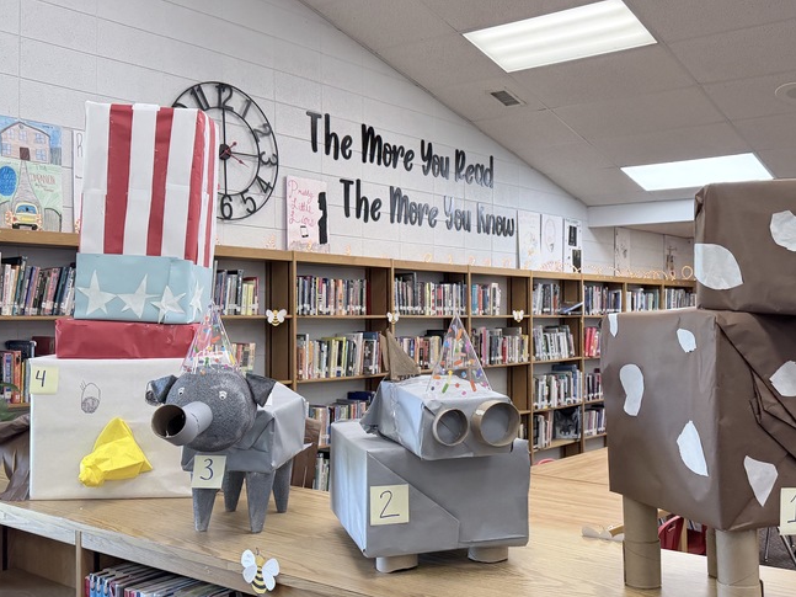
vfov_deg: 37.7
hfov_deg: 48.6
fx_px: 874
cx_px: 488
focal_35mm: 38
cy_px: 313
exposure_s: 1/161
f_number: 1.78
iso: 200
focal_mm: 6.76
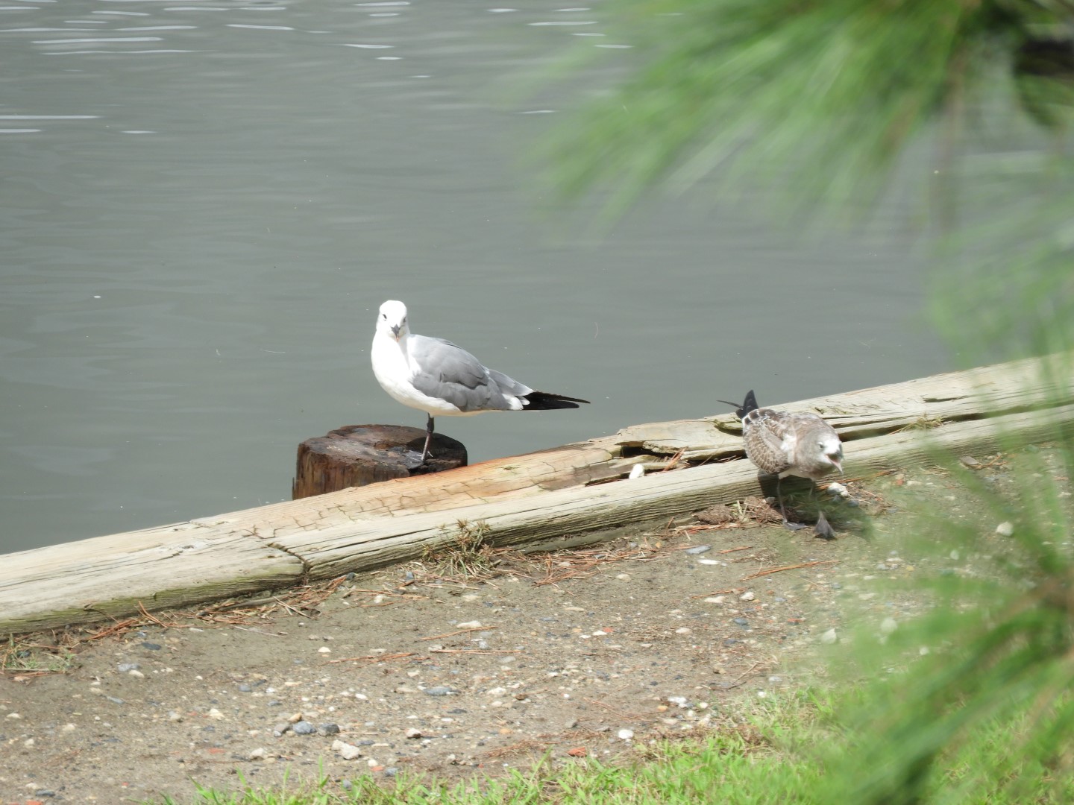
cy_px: 402
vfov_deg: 2.1
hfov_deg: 2.8
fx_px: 21718
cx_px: 537
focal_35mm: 700
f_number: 5.6
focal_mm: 125.4
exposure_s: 1/320
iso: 100
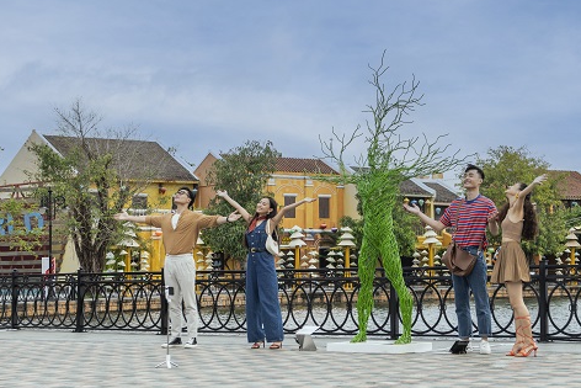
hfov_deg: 22.8
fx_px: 1437
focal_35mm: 89
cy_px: 193
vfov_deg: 15.4
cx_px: 376
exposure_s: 1/640
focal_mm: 50
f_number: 4.5
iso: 200
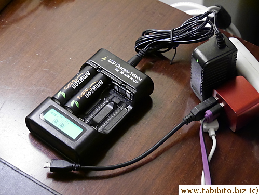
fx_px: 674
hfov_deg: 21.8
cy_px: 98
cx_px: 130
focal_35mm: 90
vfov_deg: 16.4
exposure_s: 1/100
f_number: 5.4
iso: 6400
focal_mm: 45
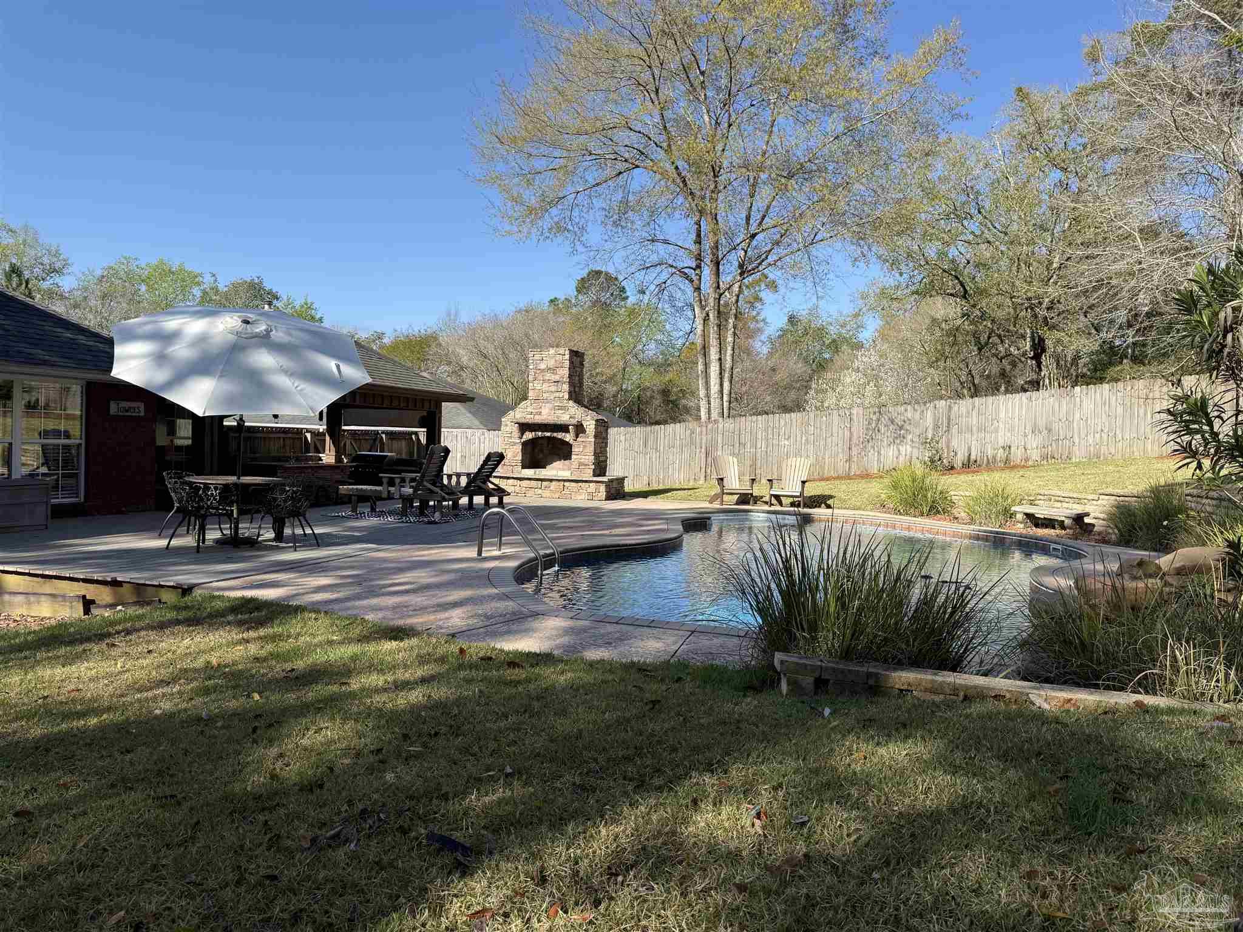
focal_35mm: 24
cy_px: 466
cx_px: 622
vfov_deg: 56.8
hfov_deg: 71.6
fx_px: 862
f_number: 1.78
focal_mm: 6.76
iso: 80
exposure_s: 1/3145
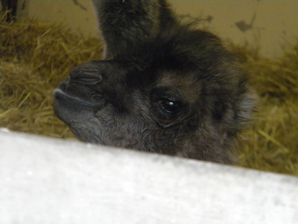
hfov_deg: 8.8
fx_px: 1946
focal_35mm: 226
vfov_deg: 6.6
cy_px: 112
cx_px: 149
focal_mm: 41
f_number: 5.4
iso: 800
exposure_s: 1/59.2
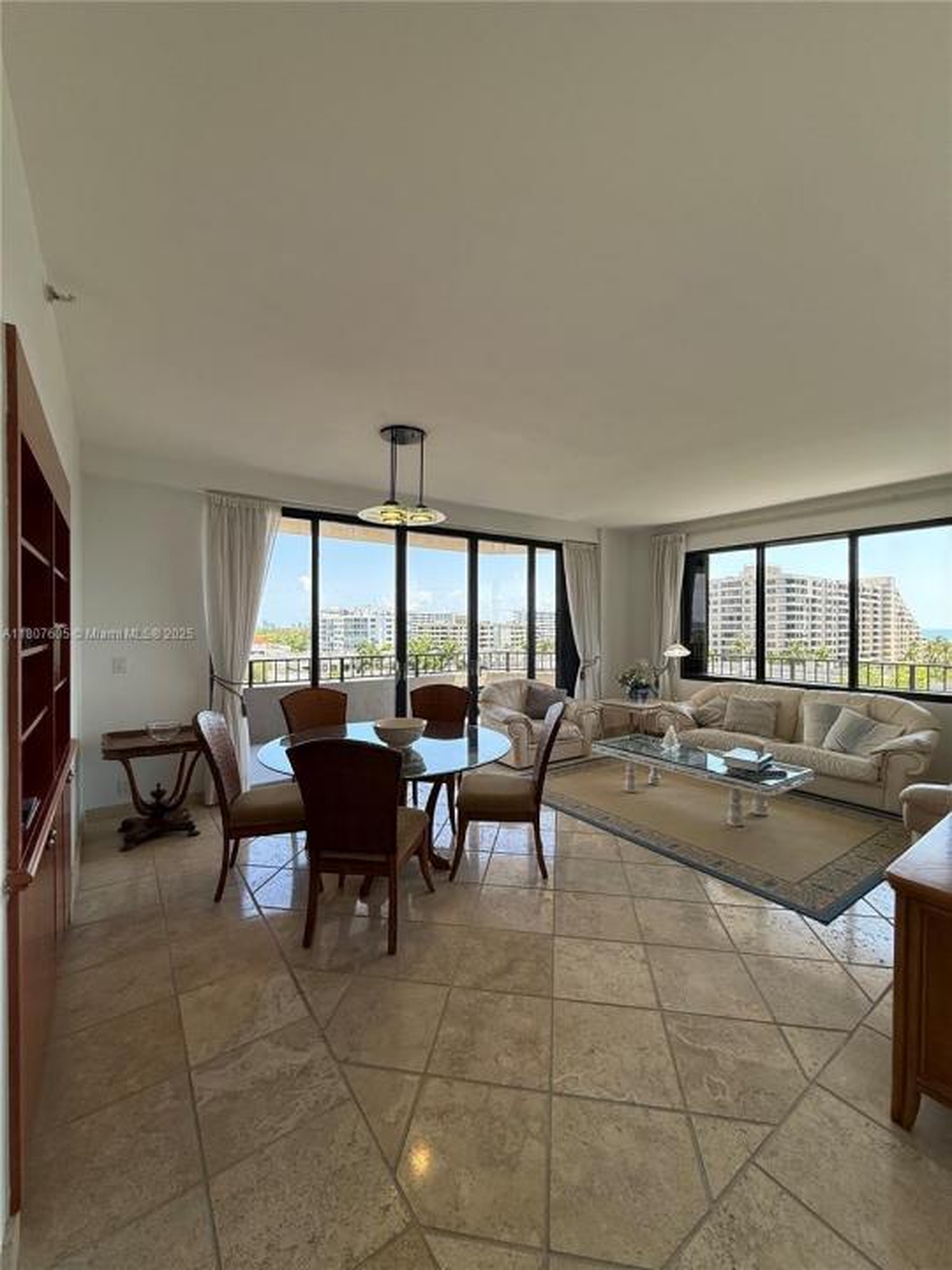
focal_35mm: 14
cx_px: 476
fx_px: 513
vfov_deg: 102.1
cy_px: 635
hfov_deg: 85.7
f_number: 2.2
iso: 64
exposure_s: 1/318
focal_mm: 2.22
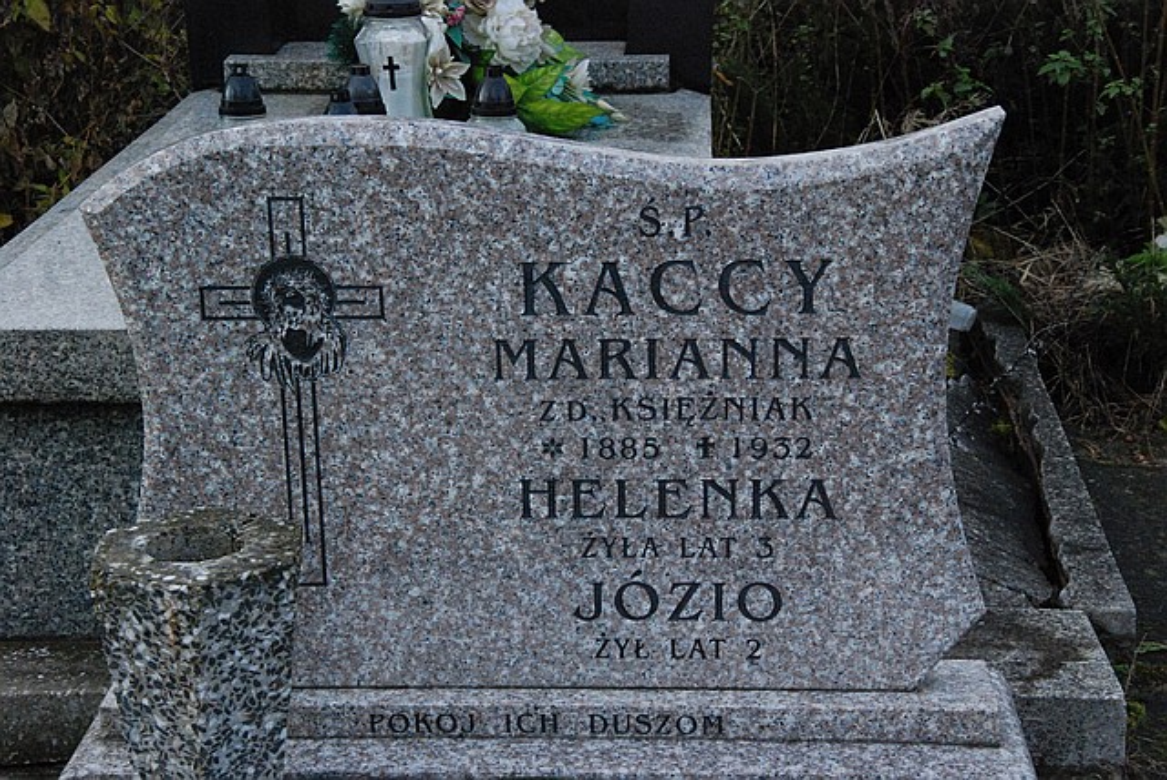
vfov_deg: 19.0
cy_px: 390
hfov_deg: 28.0
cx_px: 584
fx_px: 2336
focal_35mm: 72
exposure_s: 1/500
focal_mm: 48
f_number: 11
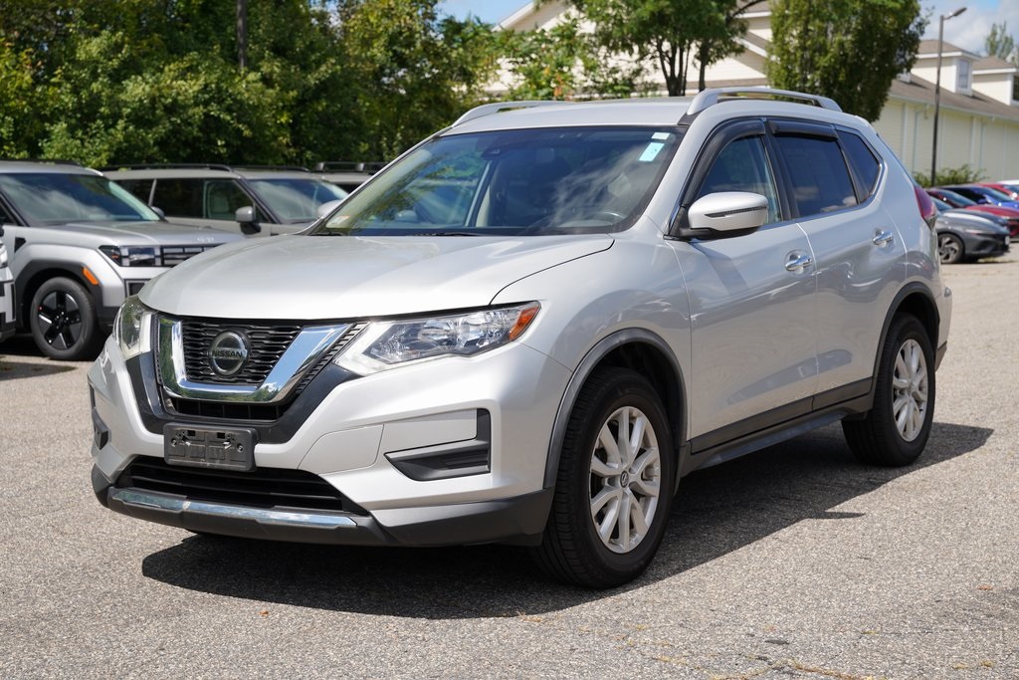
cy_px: 340
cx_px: 510
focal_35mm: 55
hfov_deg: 36.5
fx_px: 1546
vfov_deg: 24.8
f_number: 6.3
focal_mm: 54.6
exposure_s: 1/400
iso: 100
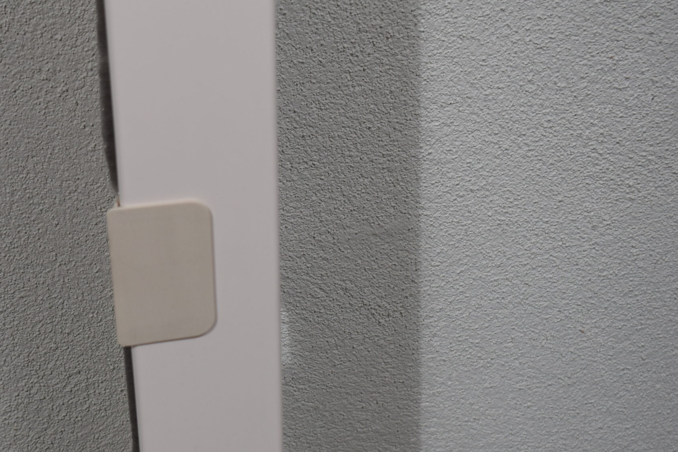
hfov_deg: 29.2
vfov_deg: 20.0
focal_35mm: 68
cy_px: 286
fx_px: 1280
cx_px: 171
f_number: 5.6
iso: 280
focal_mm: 30
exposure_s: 1/125
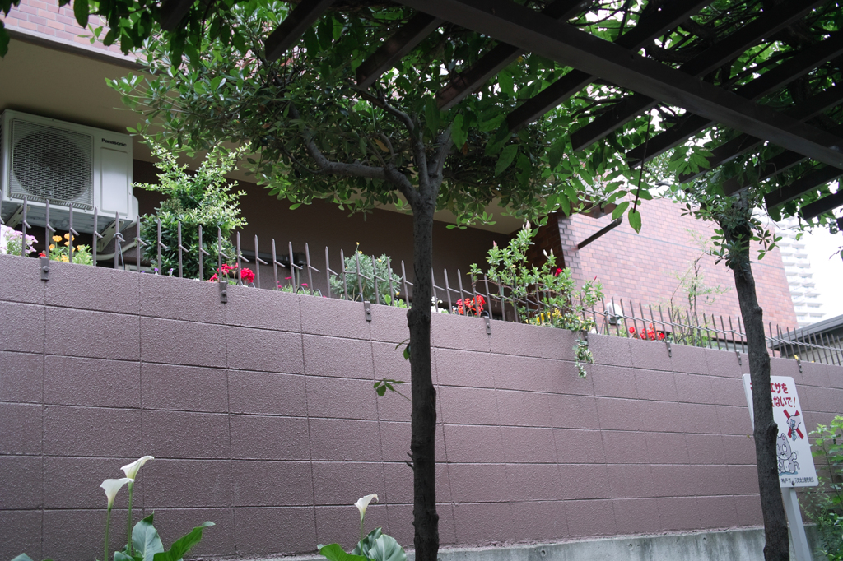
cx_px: 422
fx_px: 960
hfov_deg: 47.4
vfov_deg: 32.6
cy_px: 280
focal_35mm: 41
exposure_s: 1/80
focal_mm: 24.2
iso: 100
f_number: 2.8
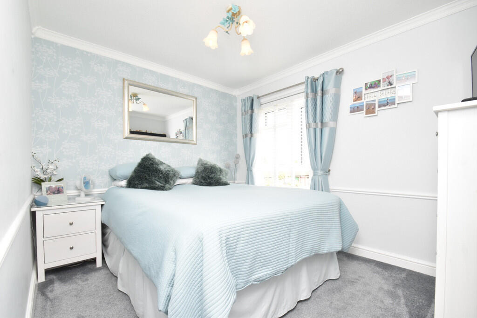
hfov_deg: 100.4
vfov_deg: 77.3
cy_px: 159
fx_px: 199
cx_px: 238
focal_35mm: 15
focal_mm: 10
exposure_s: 1/60
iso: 900
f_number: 10
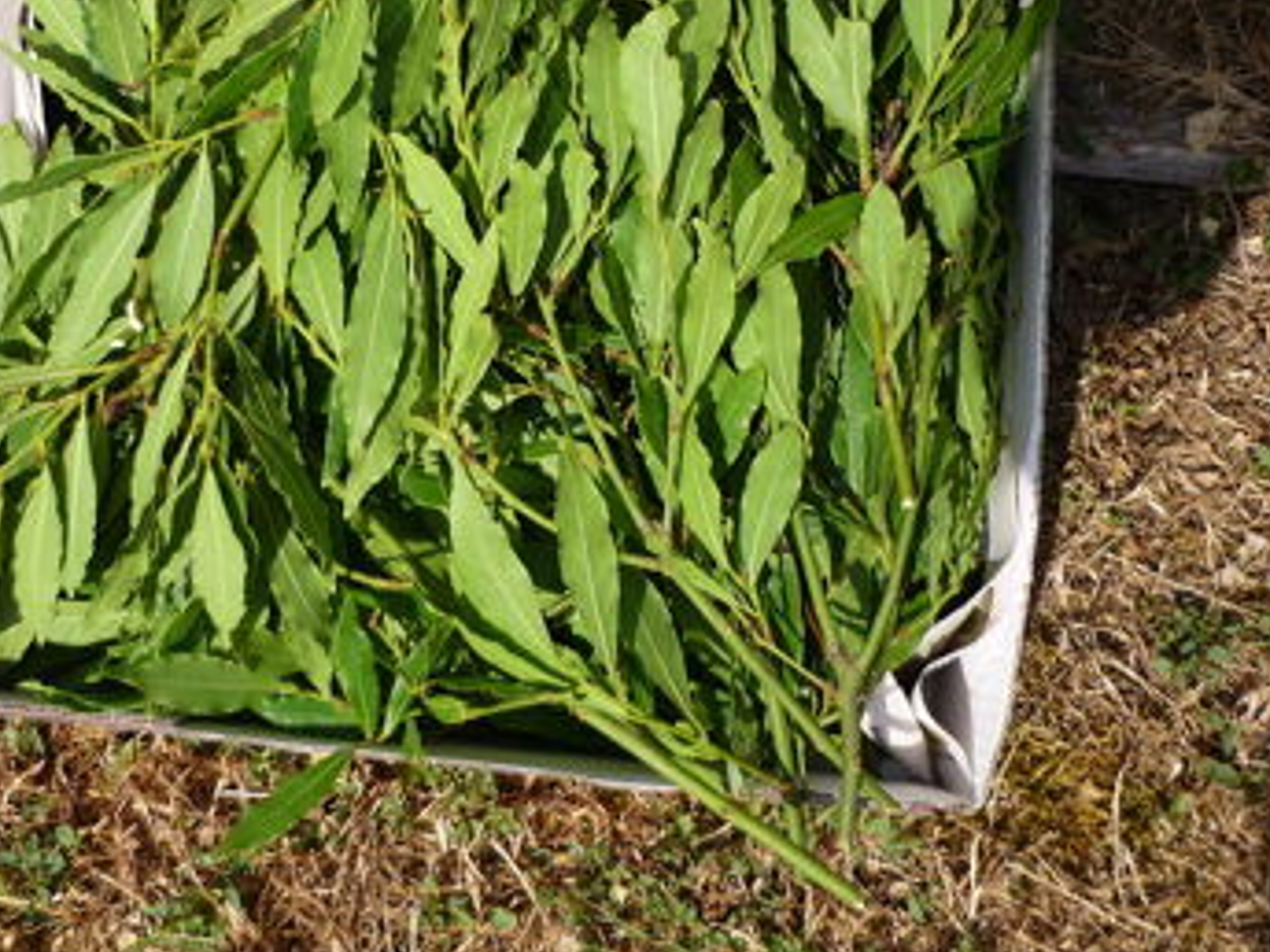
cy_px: 303
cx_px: 498
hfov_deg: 41.0
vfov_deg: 31.2
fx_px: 1688
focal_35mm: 46
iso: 100
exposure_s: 1/125
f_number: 8
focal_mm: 5.5
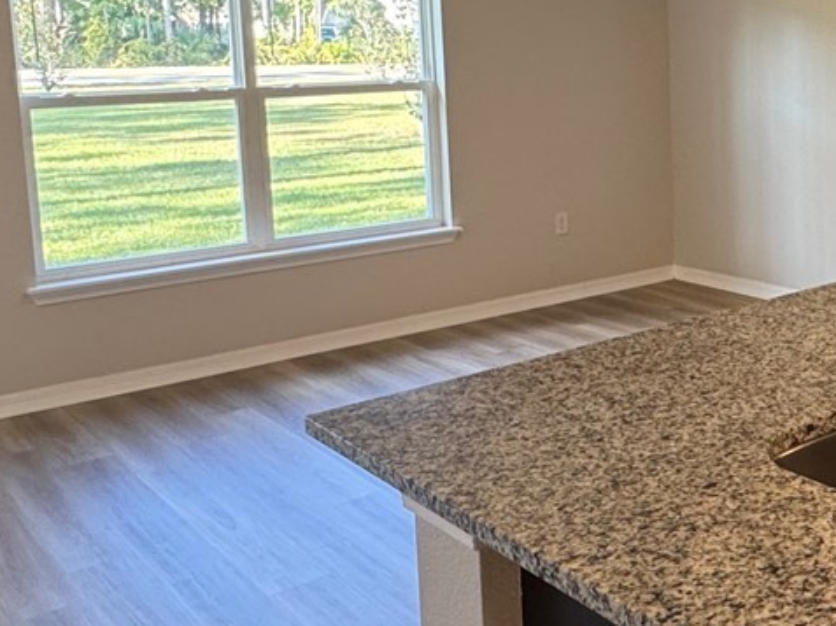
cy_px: 165
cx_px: 825
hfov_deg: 36.6
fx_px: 1134
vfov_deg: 30.4
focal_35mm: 47
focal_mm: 2.22
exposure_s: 1/120
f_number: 2.2
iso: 250
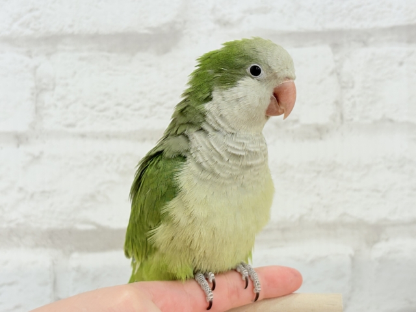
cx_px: 208
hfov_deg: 36.8
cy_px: 156
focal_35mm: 52
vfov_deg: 28.0
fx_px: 625
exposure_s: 1/100
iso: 80
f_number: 1.6
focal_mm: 5.96
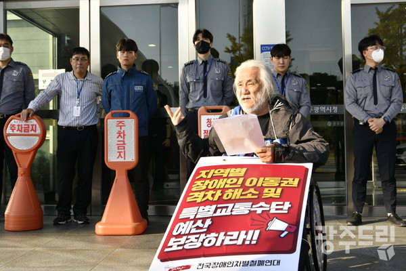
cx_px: 203
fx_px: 507
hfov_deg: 43.6
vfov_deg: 29.9
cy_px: 136
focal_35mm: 45
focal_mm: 45
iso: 100
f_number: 9
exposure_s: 1/100
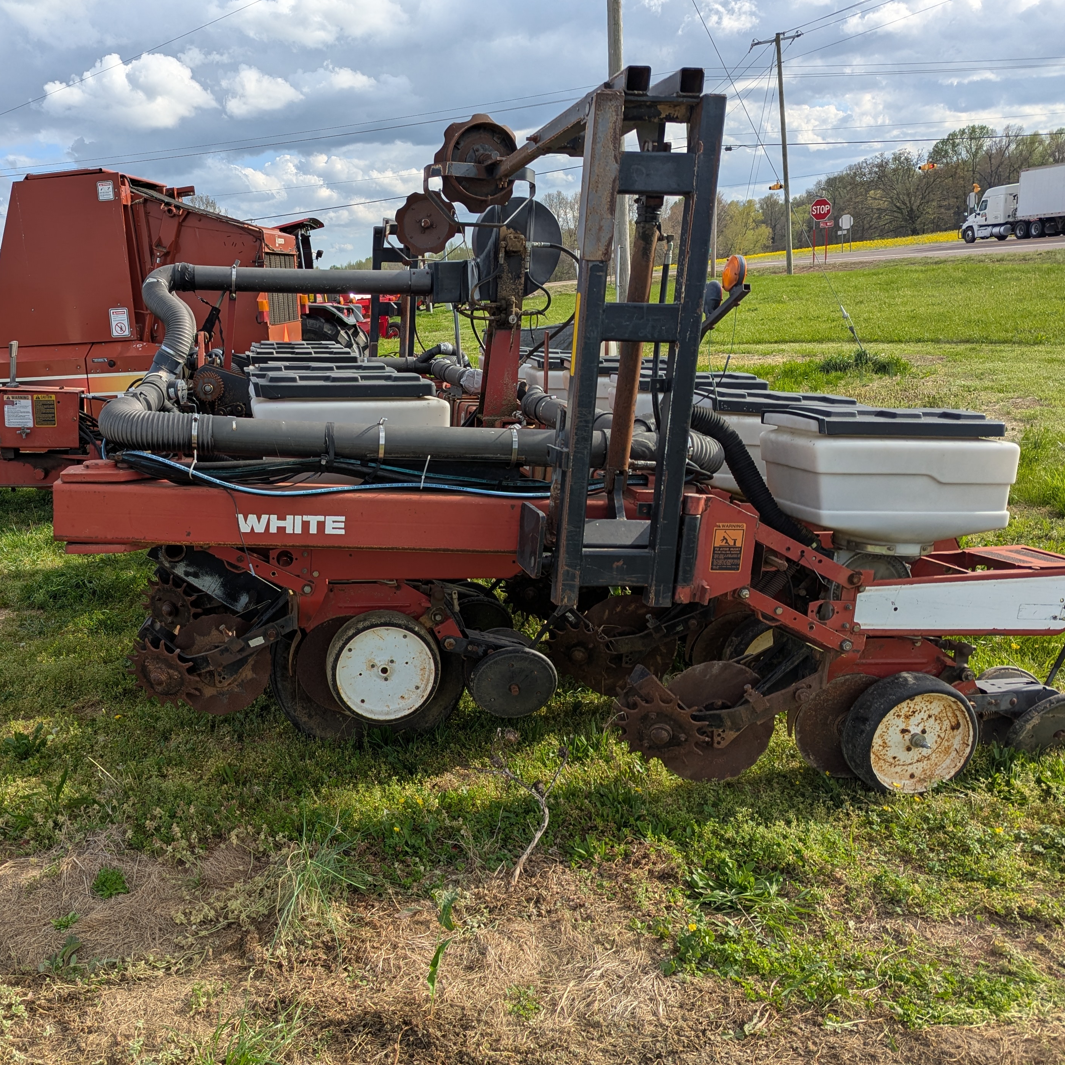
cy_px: 569
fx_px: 1079
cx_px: 318
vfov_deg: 52.5
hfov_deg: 51.1
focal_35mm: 31
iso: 41
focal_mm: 6.81
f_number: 1.85
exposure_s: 1/1244
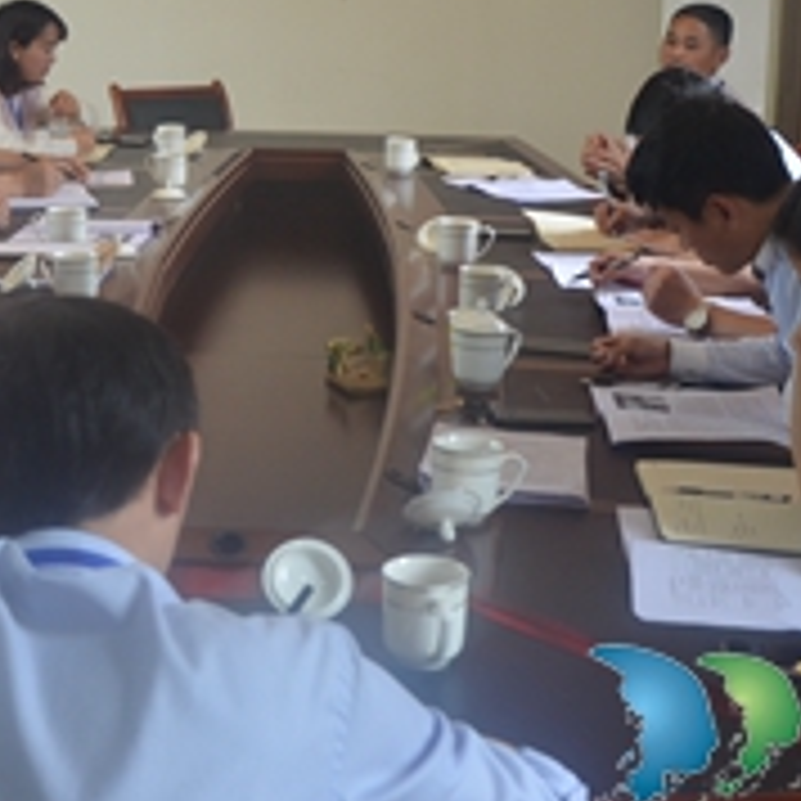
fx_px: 1969
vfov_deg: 22.8
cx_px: 194
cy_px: 214
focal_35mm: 75
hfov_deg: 22.8
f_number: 4
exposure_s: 1/60
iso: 400
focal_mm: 21
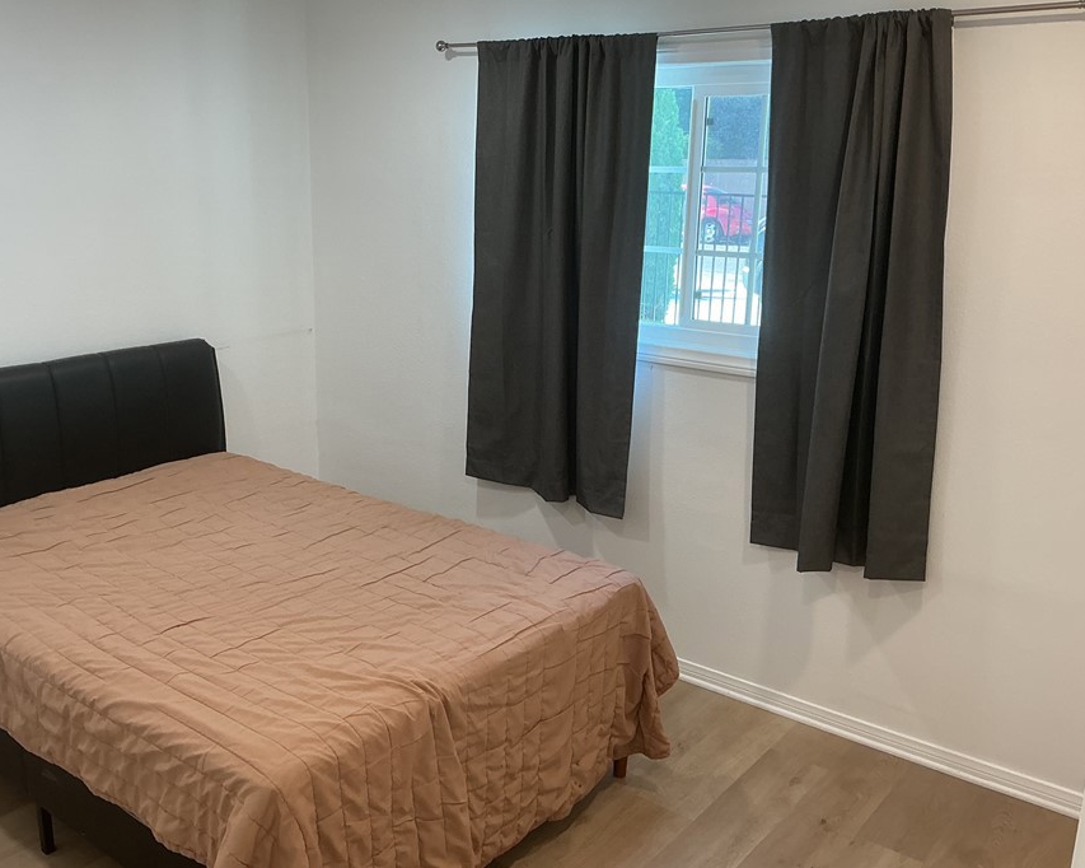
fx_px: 1092
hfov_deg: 52.7
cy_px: 419
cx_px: 483
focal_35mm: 34
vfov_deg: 43.3
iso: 40
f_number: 1.8
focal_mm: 3
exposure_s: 1/60
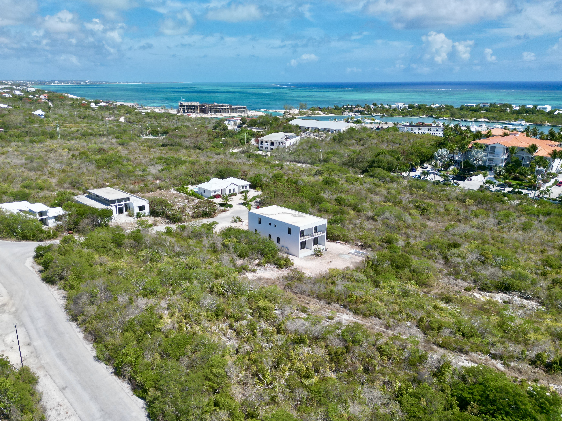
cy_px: 210
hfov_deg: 71.6
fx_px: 390
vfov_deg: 56.8
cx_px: 281
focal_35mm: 24
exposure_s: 1/4000
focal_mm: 6.72
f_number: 1.7
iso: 140
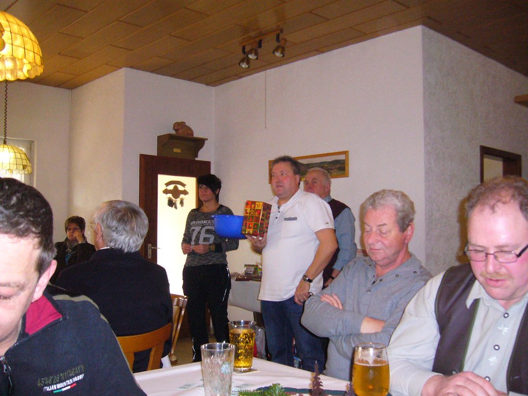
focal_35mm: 35
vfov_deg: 40.7
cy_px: 198
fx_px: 534
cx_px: 264
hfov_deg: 52.6
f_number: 2.8
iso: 320
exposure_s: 1/60
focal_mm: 5.8
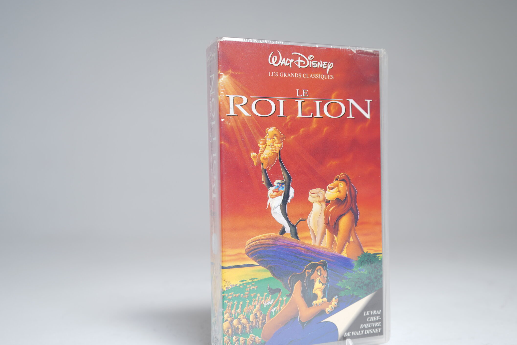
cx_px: 297
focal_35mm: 40
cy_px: 198
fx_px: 574
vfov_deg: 33.3
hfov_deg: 48.3
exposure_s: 1/5
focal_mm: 33
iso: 64
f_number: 4.5
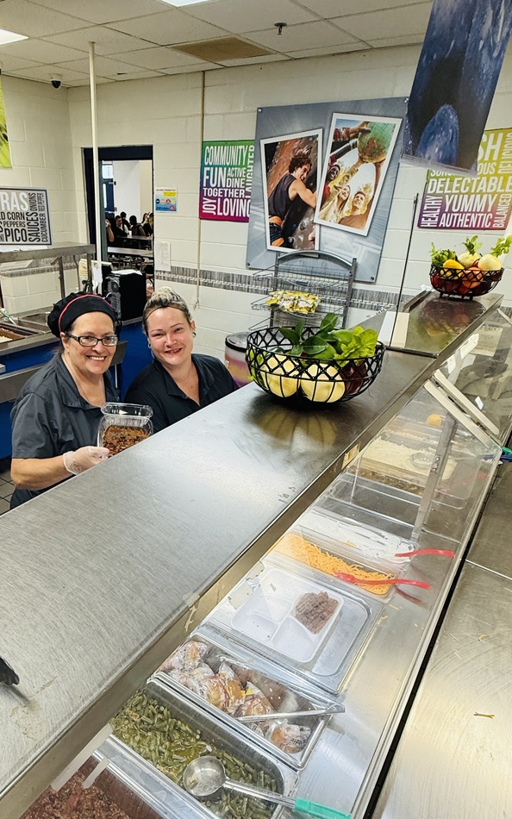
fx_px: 357
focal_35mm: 16
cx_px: 188
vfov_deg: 97.8
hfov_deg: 70.0
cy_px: 416
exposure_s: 1/120
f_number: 2.2
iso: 160
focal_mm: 2.22
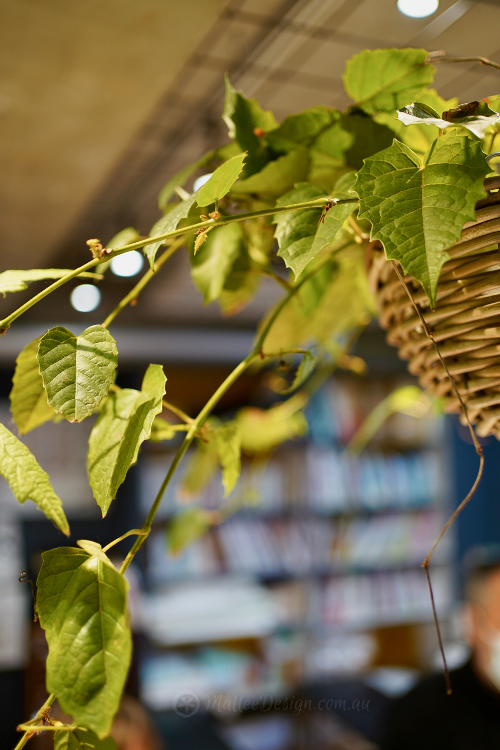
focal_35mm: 35
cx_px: 250
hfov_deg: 37.8
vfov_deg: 54.4
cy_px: 375
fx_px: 729
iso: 200
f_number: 1.8
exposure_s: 1/80
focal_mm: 35
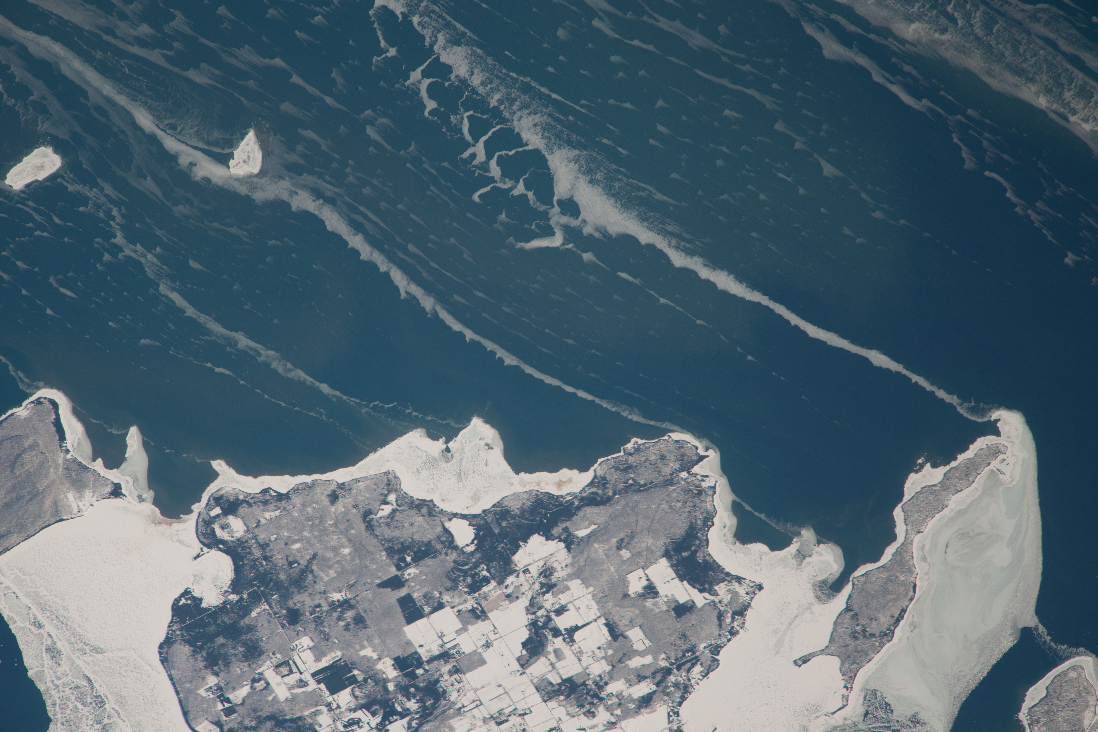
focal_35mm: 1000
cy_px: 366
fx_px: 30498
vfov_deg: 1.4
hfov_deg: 2.1
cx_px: 549
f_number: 6.7
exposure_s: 1/1000
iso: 200
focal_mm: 1000
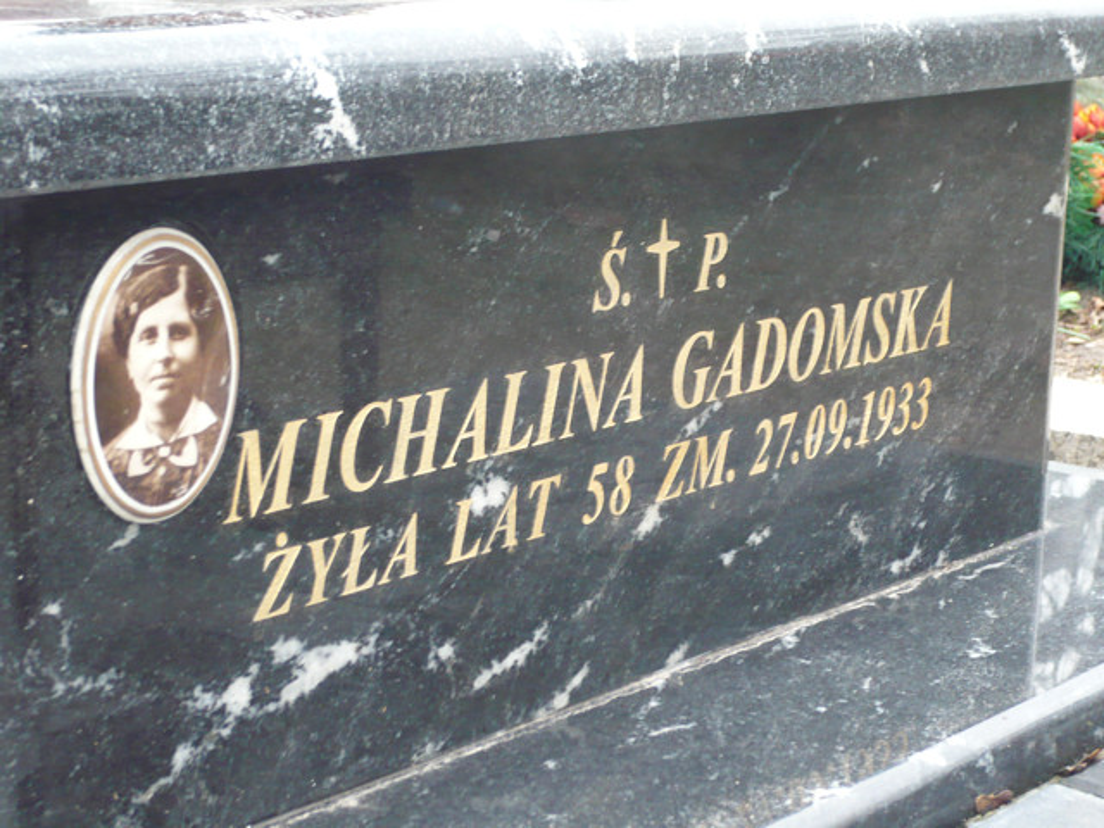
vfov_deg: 17.2
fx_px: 2743
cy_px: 414
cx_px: 552
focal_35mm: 86
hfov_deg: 22.8
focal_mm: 14.3
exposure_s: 1/15
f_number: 4.5
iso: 200
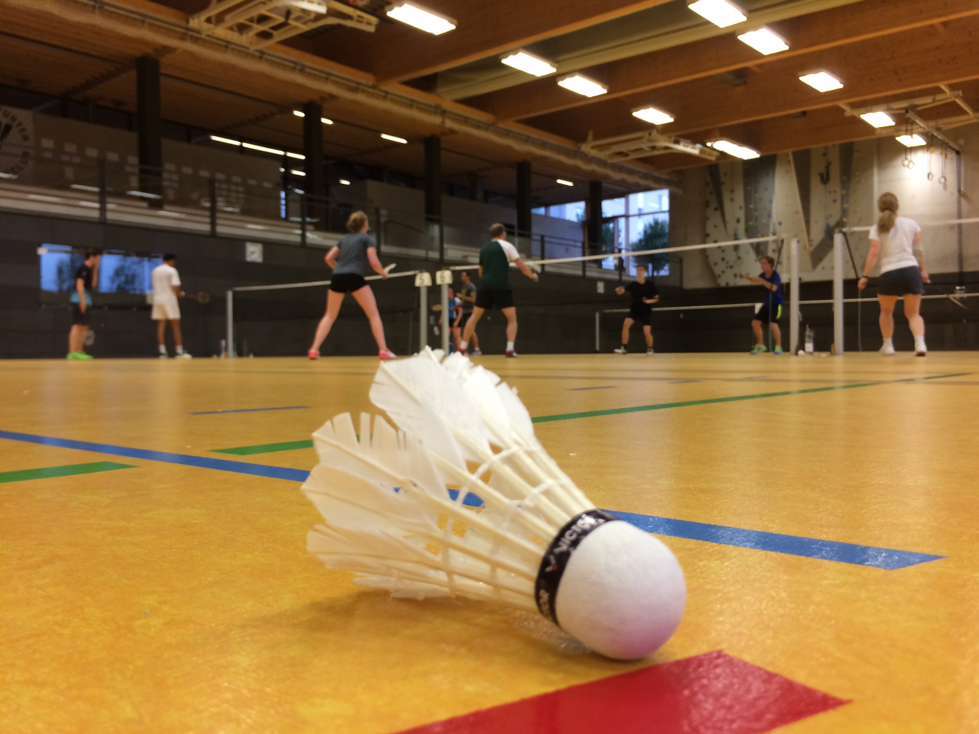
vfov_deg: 48.2
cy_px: 367
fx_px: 820
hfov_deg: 61.7
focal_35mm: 29
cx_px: 490
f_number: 2.2
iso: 50
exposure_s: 1/33
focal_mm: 4.15
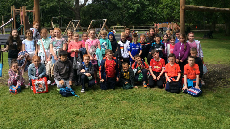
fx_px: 213
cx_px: 115
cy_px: 46
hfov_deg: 56.6
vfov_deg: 33.5
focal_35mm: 35
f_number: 2.4
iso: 32
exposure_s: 1/629
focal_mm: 3.3
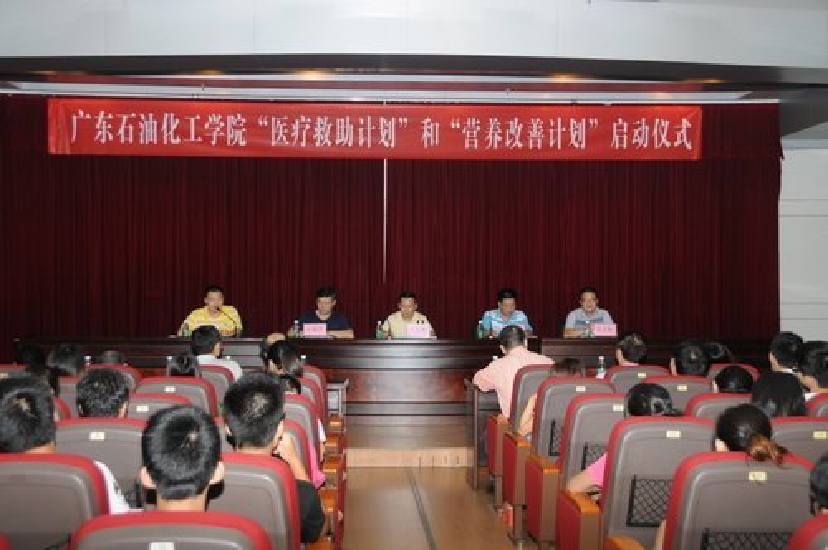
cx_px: 414
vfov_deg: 28.0
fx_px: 1103
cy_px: 275
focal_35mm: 48
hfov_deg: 41.2
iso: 250
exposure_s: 1/60
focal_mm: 32
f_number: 5
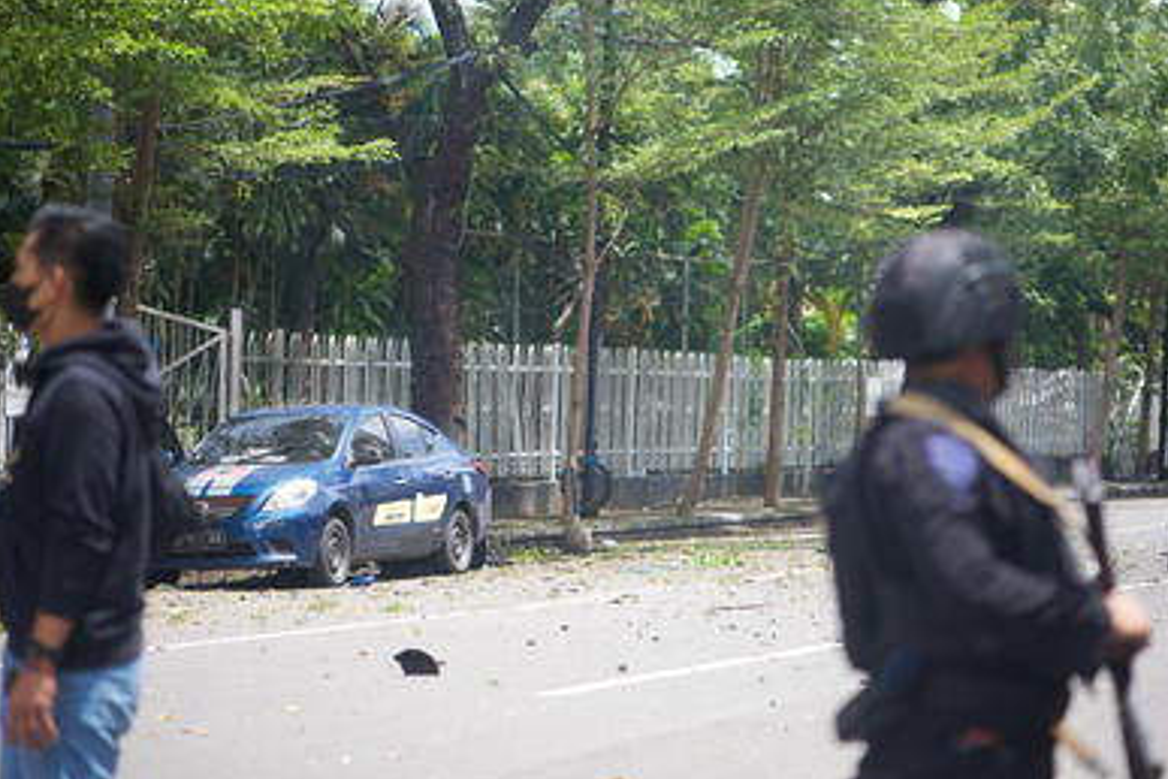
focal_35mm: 124
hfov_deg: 16.5
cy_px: 379
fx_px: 4023
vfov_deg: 11.1
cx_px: 656
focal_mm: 105
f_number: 2.8
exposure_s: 1/4000
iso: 800
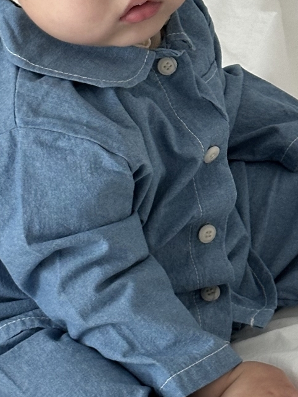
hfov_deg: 9.9
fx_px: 1710
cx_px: 233
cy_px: 88
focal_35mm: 149
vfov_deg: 13.2
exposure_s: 1/60
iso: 160
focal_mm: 6.86
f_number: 1.78
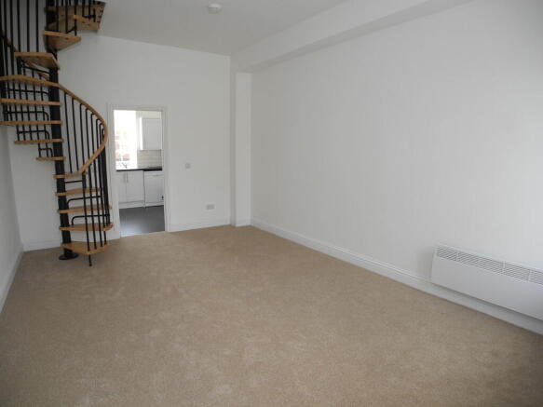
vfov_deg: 49.7
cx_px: 272
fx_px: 439
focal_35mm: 28
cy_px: 204
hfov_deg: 63.5
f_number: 2.8
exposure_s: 1/96
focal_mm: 6
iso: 100
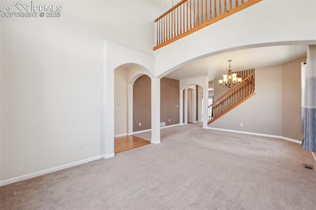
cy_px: 105
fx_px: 123
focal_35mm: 14
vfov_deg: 81.1
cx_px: 158
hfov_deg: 104.3
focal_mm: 14
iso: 125
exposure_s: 1/4
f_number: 10
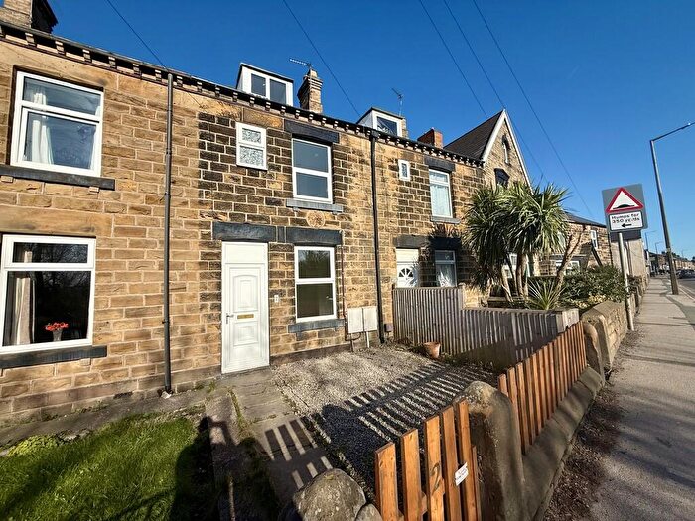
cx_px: 348
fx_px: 281
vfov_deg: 85.7
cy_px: 260
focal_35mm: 14
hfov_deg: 102.1
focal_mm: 2.22
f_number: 2.2
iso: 50
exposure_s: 1/2717
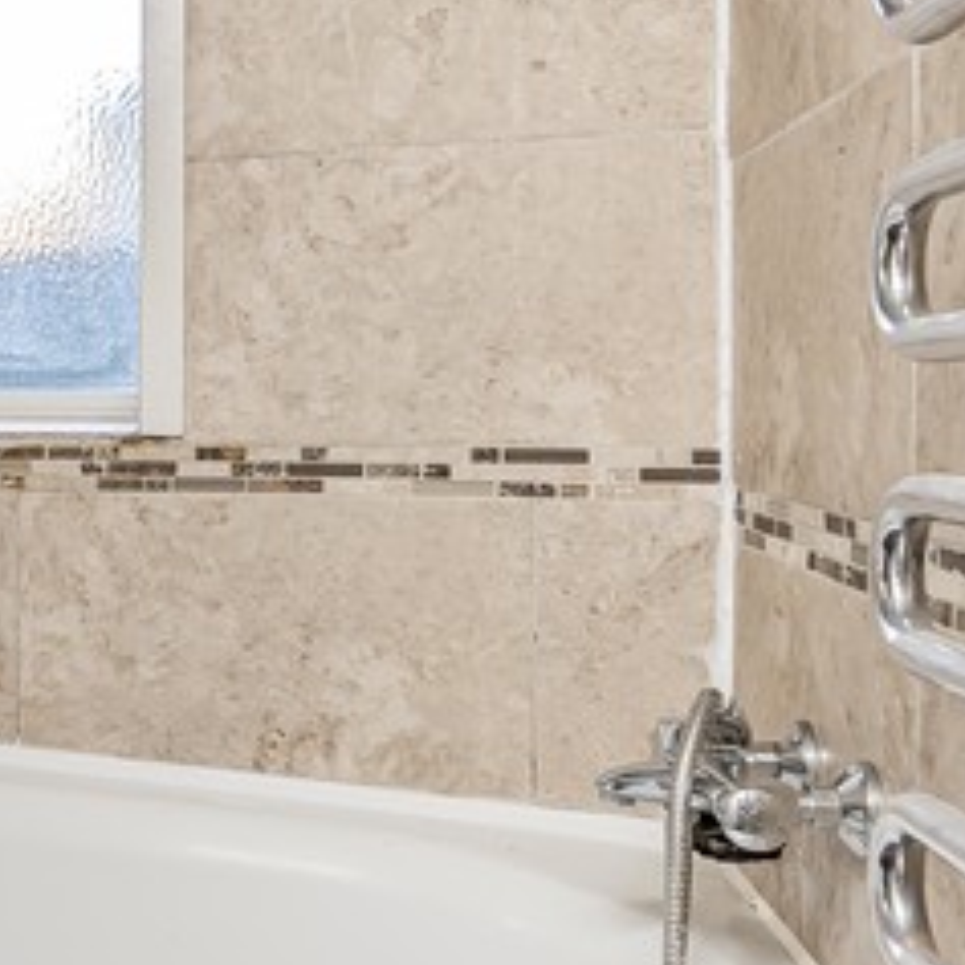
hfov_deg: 30.1
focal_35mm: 44
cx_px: -301
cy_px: 385
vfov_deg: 38.2
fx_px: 1388
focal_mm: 12
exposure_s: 1/20
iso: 320
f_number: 9
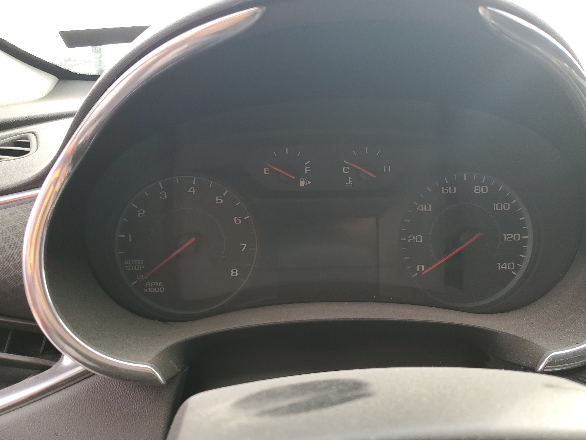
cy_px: 220
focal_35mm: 26
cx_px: 293
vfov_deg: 53.1
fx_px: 440
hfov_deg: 67.3
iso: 55
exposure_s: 1/120
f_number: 1.5
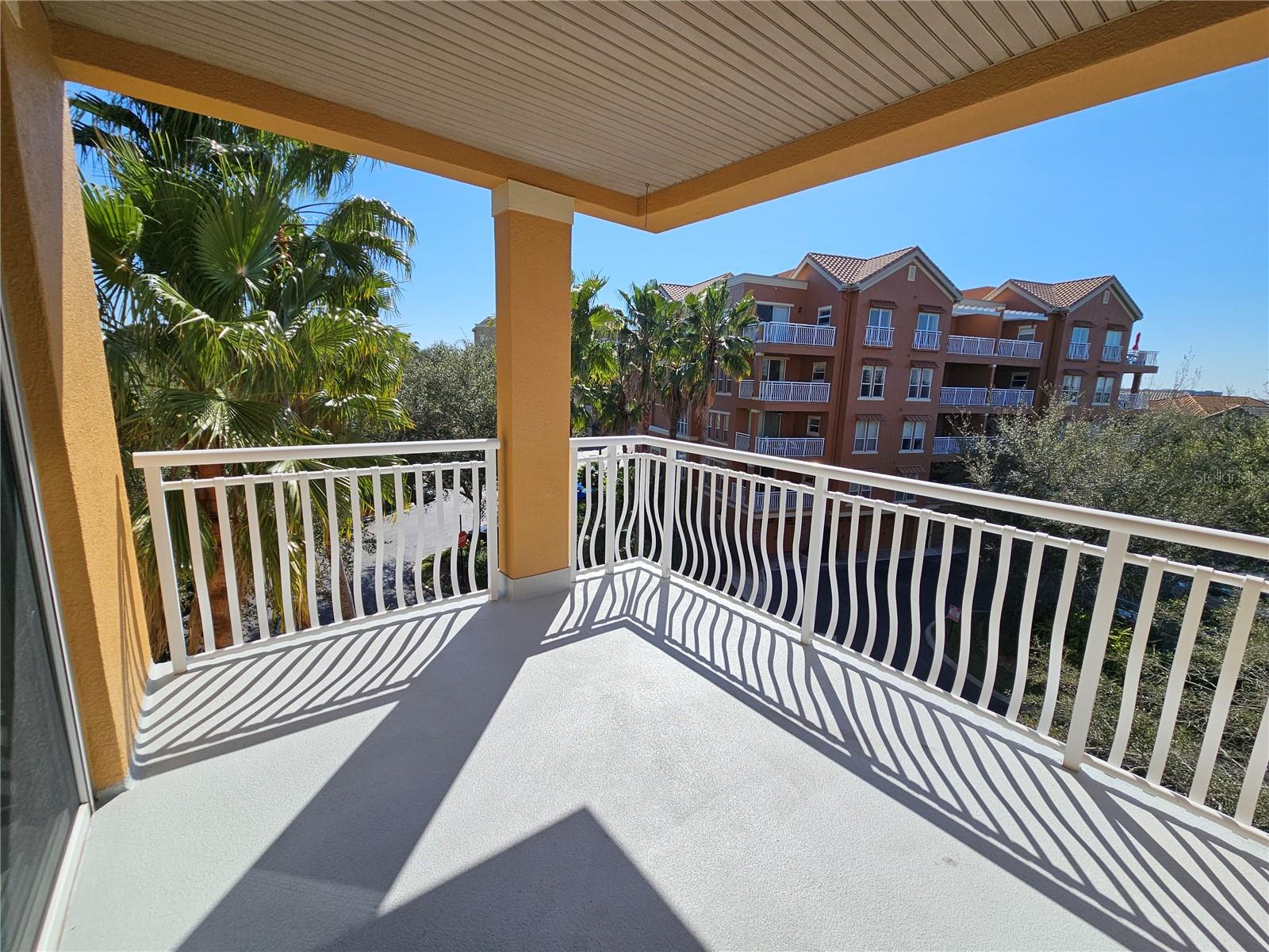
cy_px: 476
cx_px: 634
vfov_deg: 89.9
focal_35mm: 13
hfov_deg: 106.2
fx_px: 477
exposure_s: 1/2745
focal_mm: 2.2
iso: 50
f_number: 2.2
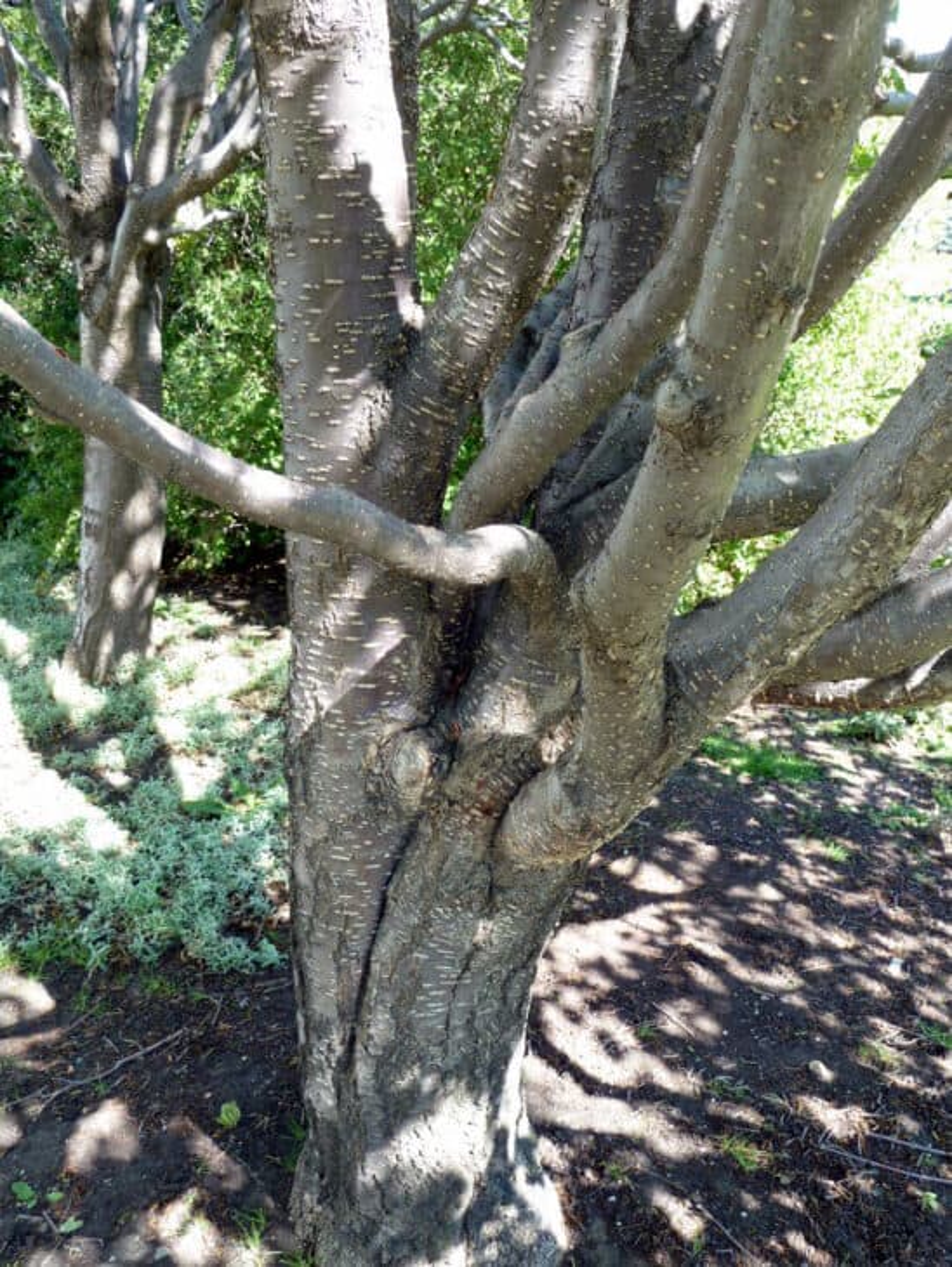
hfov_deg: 44.2
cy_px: 634
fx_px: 1173
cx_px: 476
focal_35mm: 32
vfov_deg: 56.8
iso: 80
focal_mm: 5.3
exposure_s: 1/40
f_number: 3.5
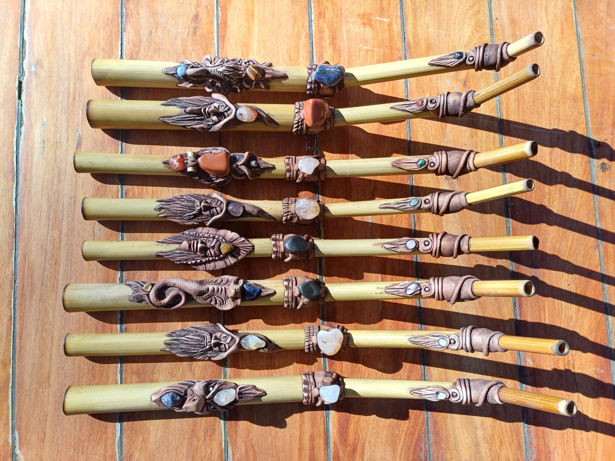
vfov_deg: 54.9
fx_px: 444
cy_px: 230
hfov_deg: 69.4
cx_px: 308
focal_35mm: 25
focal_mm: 4.65
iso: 50
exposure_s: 1/204
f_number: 1.8
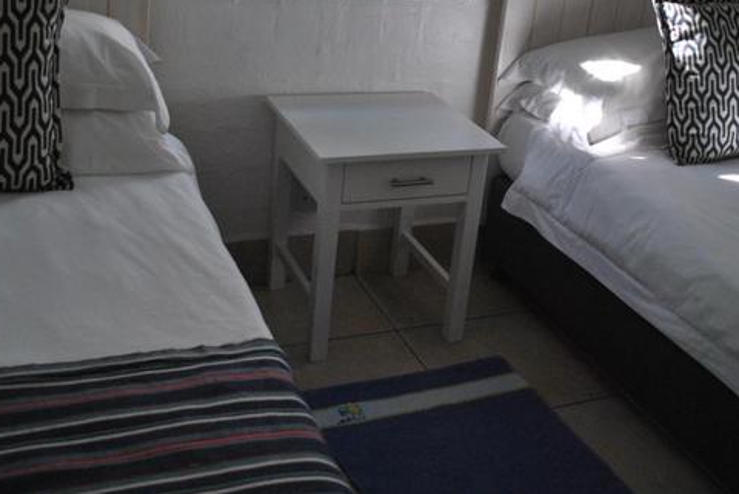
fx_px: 925
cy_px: 87
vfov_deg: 29.1
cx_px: 426
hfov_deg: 43.4
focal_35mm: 45
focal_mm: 18
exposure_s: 1/500
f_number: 3.5
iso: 450
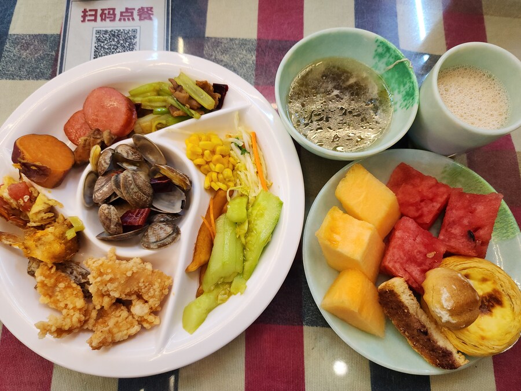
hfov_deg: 73.9
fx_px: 346
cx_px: 260
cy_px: 196
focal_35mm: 23
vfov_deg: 58.9
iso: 80
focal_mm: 6.4
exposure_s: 1/50.3
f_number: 1.8
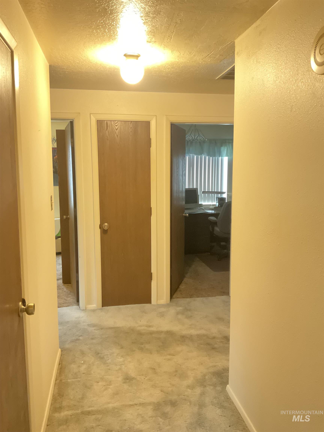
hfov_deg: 48.2
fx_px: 362
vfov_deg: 61.7
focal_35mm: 29
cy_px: 216
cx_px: 162
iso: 1600
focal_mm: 3
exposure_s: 1/15
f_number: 1.8
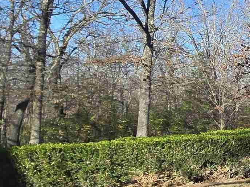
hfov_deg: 18.2
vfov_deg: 25.2
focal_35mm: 58
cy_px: 107
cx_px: 523
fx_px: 419
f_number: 2.2
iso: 50
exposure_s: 1/981
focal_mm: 2.2
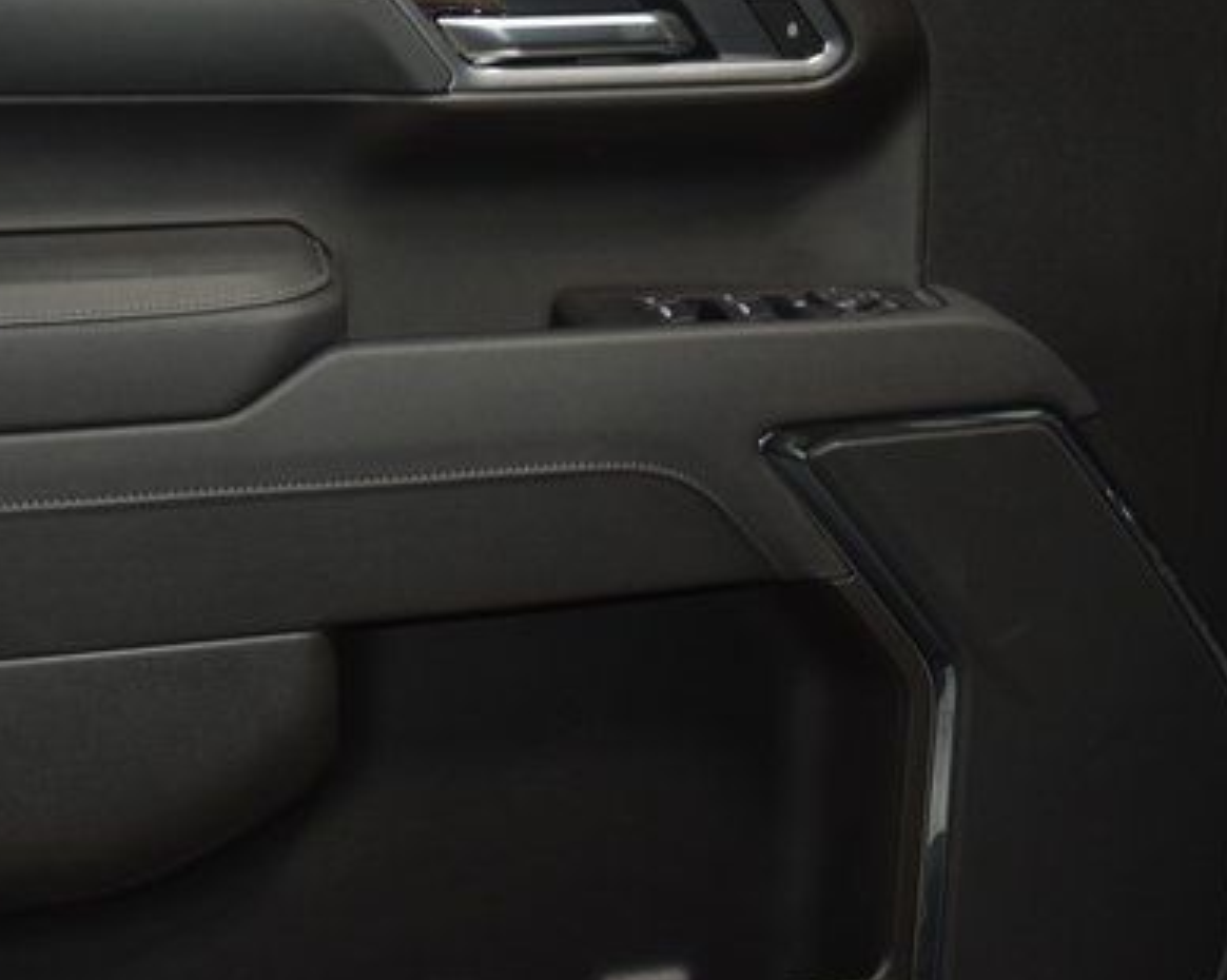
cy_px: 454
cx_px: 405
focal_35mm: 63
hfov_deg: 29.9
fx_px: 2278
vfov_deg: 24.3
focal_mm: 27
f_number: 3.8
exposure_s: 1/60
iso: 1000
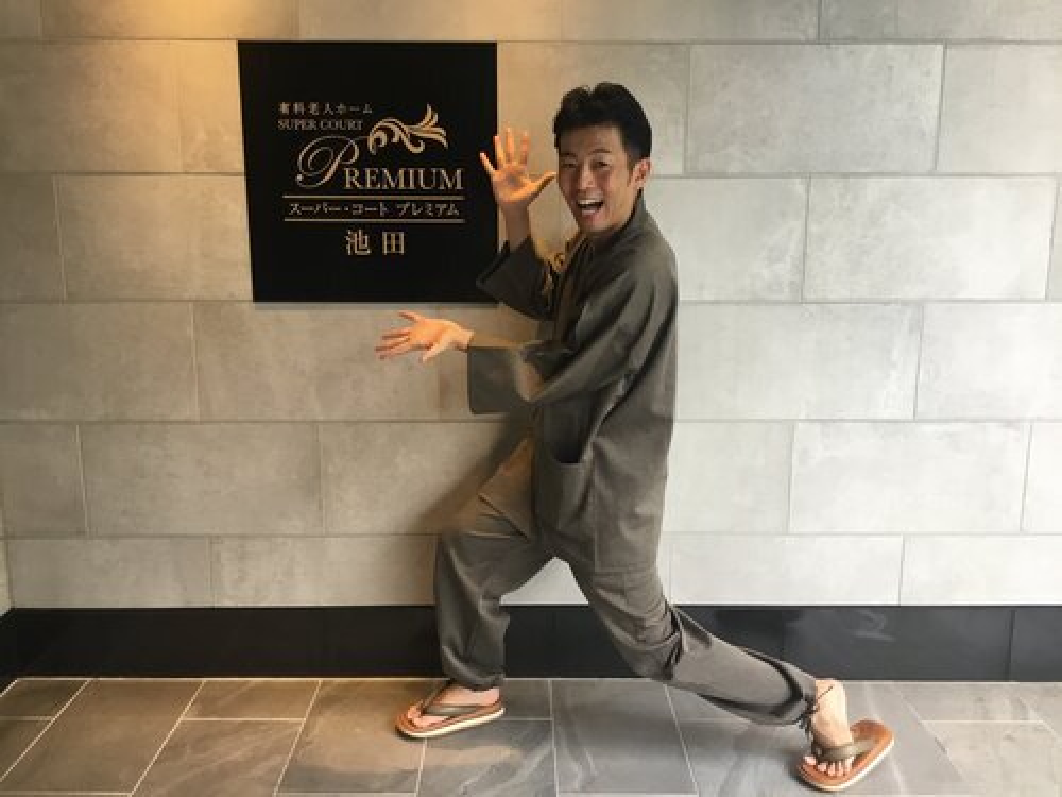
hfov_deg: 58.4
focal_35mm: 31
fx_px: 951
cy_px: 398
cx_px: 531
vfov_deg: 45.4
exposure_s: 1/30
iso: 32
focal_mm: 3.3
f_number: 2.4
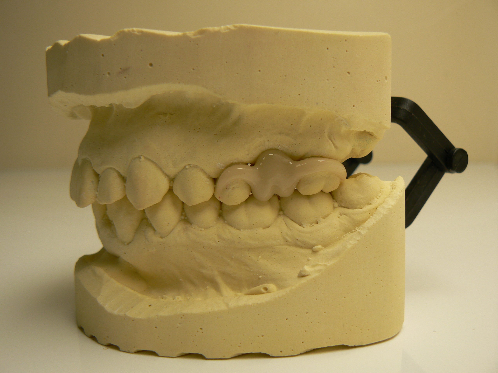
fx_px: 518
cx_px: 249
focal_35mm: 36
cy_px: 186
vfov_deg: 39.7
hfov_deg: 51.4
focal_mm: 6
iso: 80
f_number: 4
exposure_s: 1/125
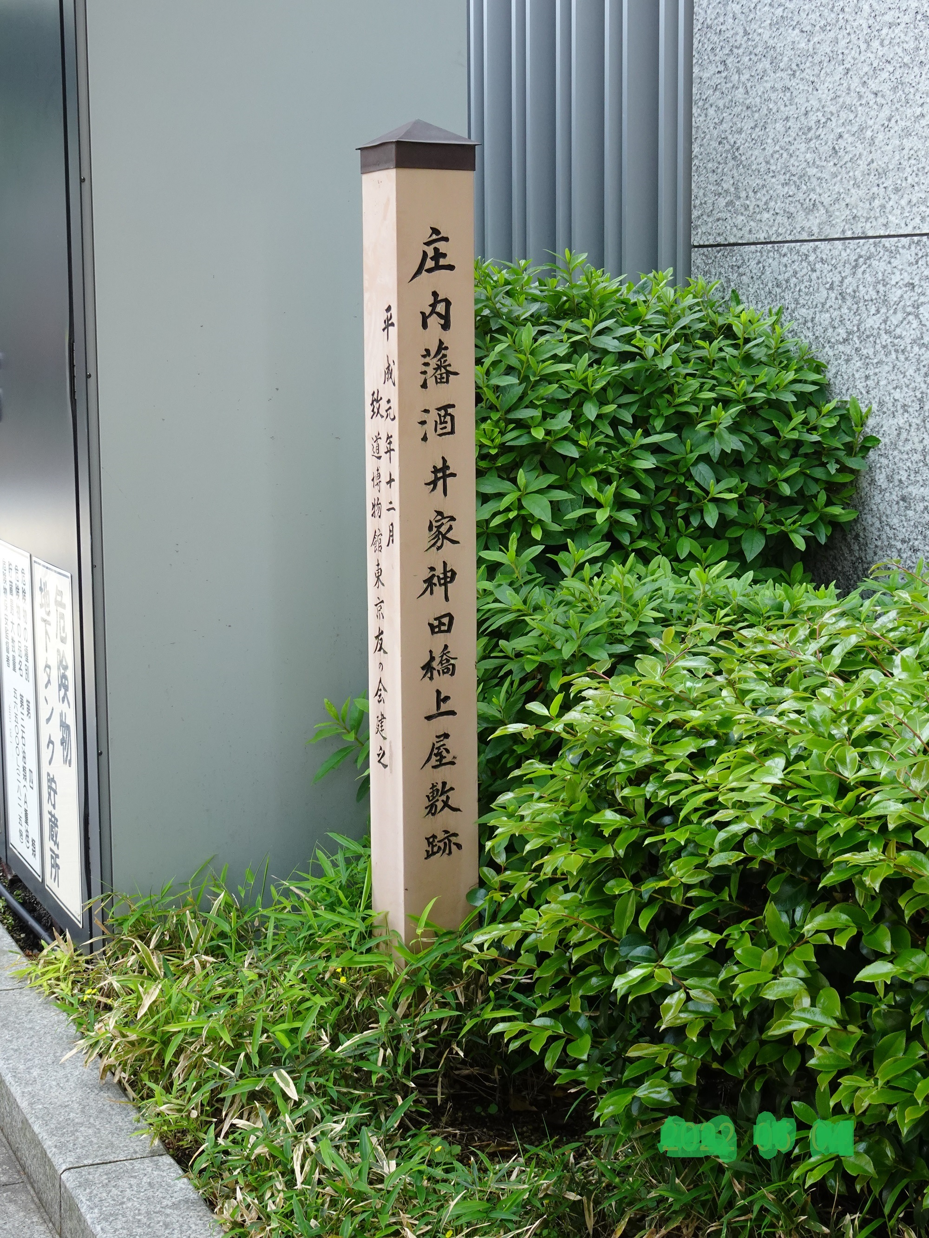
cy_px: 619
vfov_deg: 33.2
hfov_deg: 25.2
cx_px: 464
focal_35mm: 58
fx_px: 2075
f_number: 4.5
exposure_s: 1/60
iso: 125
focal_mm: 9.24
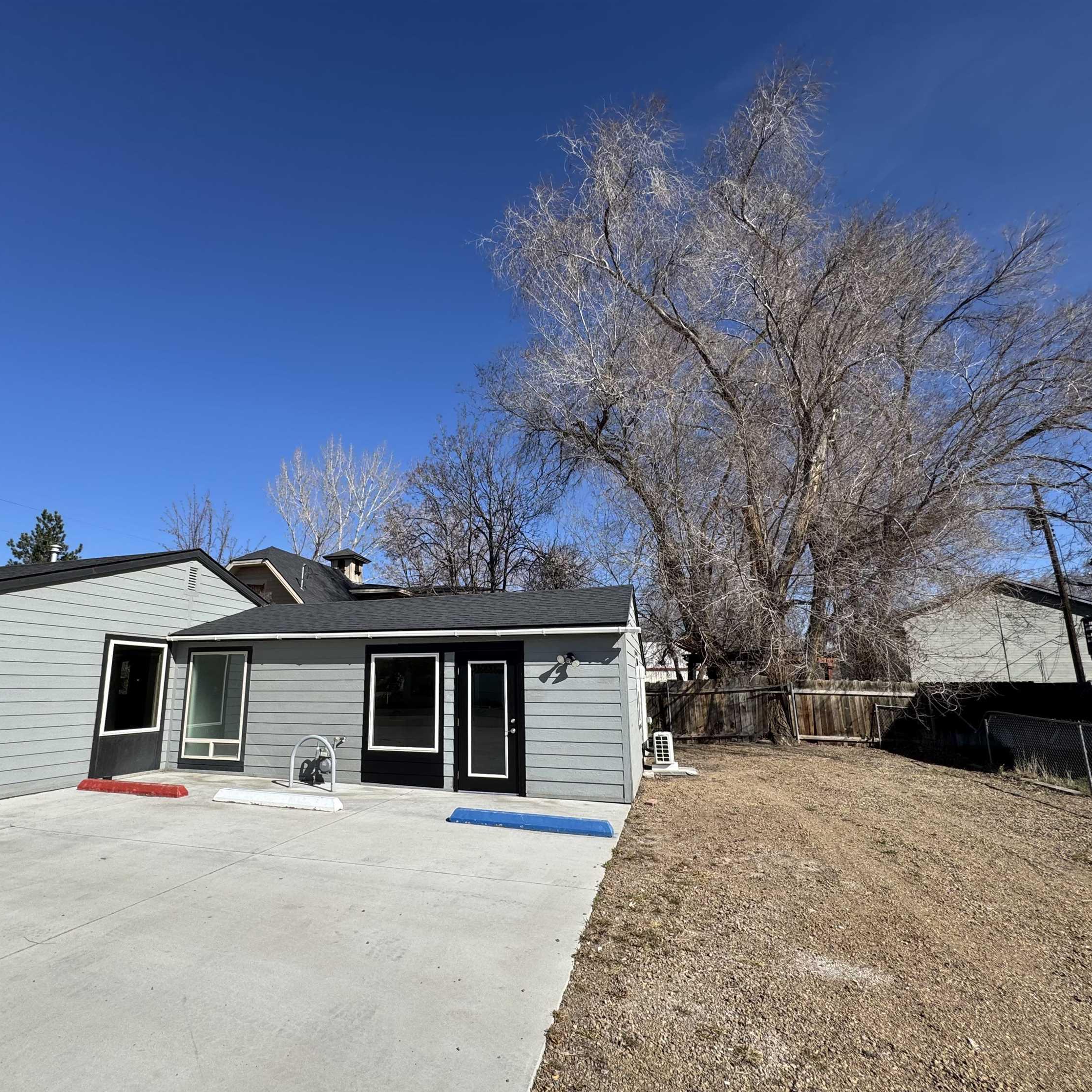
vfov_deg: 83.9
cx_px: 466
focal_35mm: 17
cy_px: 561
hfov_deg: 83.4
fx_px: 607
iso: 50
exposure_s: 1/1748
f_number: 2.2
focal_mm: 2.22
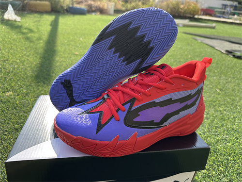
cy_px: 91
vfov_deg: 56.8
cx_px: 121
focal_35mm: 24
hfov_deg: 71.6
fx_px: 168
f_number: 1.78
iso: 80
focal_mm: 6.86
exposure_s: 1/1473
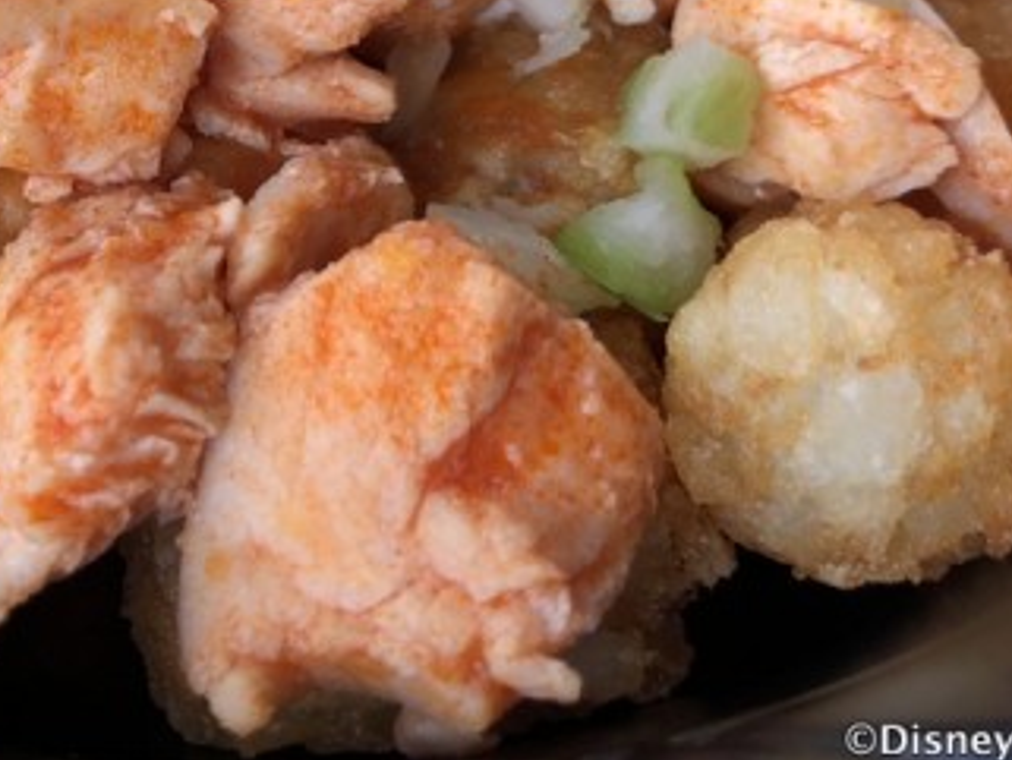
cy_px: -20
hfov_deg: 31.1
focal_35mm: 61
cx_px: 249
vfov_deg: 23.0
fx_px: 1784
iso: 25
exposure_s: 1/120
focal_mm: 3.99
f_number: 1.8
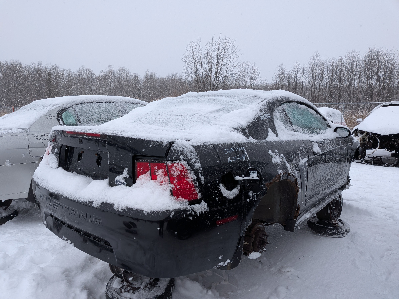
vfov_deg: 56.8
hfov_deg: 71.6
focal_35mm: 24
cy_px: 150
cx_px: 200
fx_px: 277
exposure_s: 1/327
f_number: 1.7
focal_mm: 4.53
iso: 27
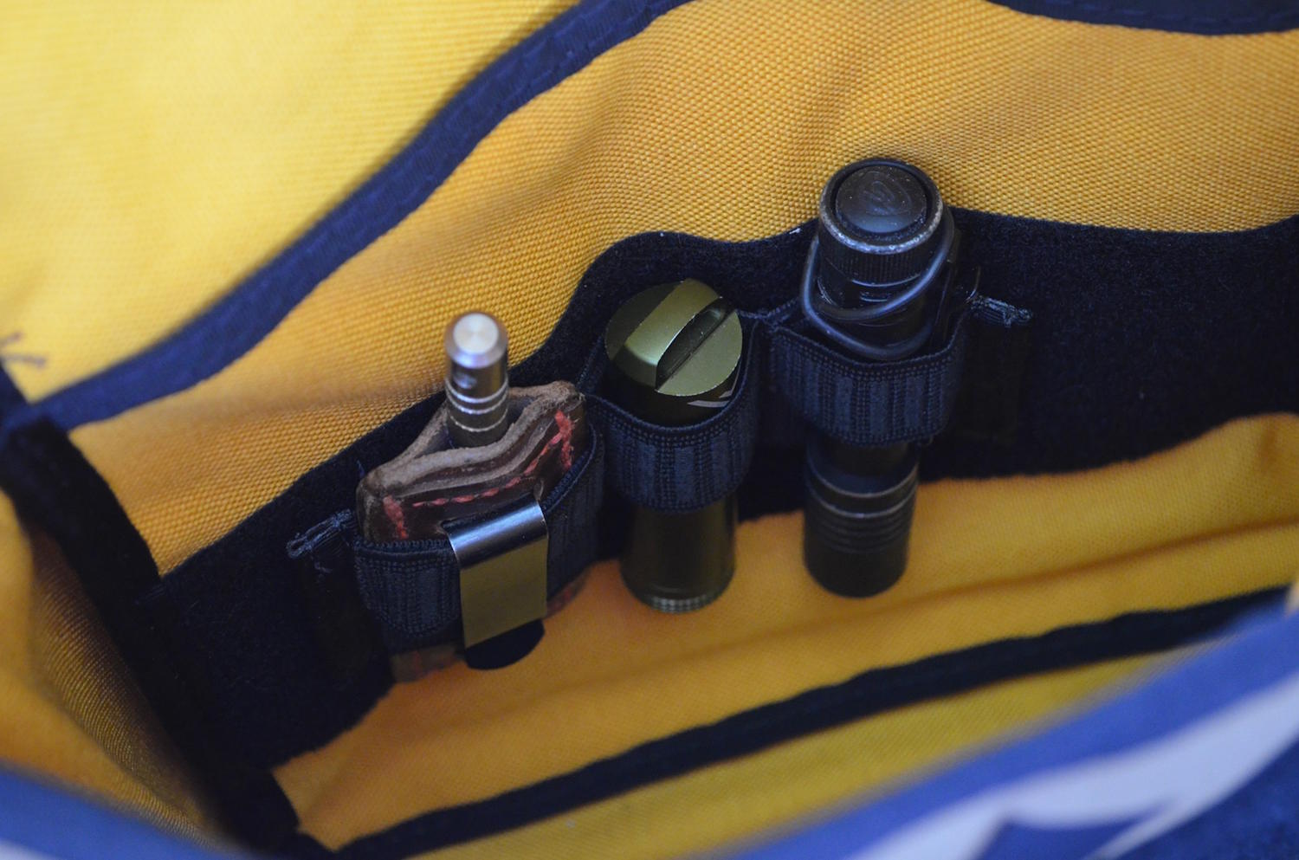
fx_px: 2268
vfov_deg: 21.5
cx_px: 650
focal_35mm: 63
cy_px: 430
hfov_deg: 32.0
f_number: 5.3
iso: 3200
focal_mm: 42
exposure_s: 1/5
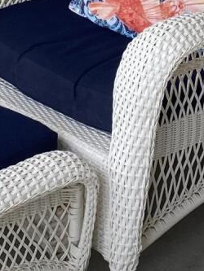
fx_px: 1225
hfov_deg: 9.5
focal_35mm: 156
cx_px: 115
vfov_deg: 11.8
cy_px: -193
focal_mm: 4.25
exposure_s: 1/391
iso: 32
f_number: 1.8
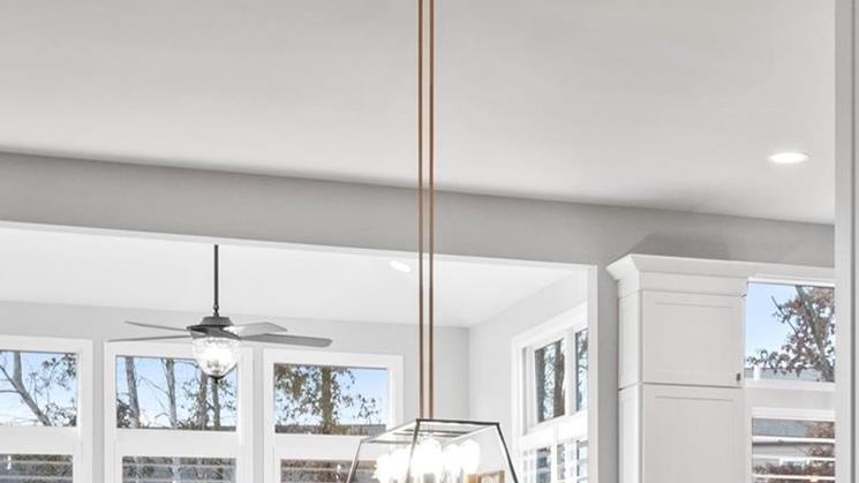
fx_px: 1845
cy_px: 598
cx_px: 729
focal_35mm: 81
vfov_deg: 14.4
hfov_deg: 25.6
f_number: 8
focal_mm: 18
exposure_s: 1/8
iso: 400
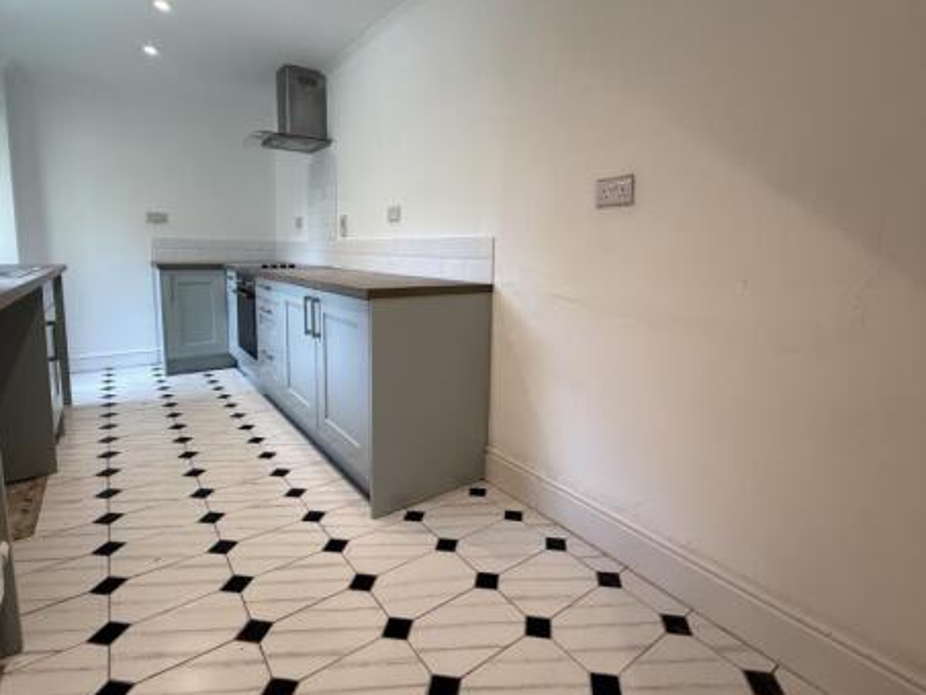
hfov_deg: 87.7
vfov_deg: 71.3
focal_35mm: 18
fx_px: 482
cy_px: 302
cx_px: 479
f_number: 2.2
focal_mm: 2.22
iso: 125
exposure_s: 1/100
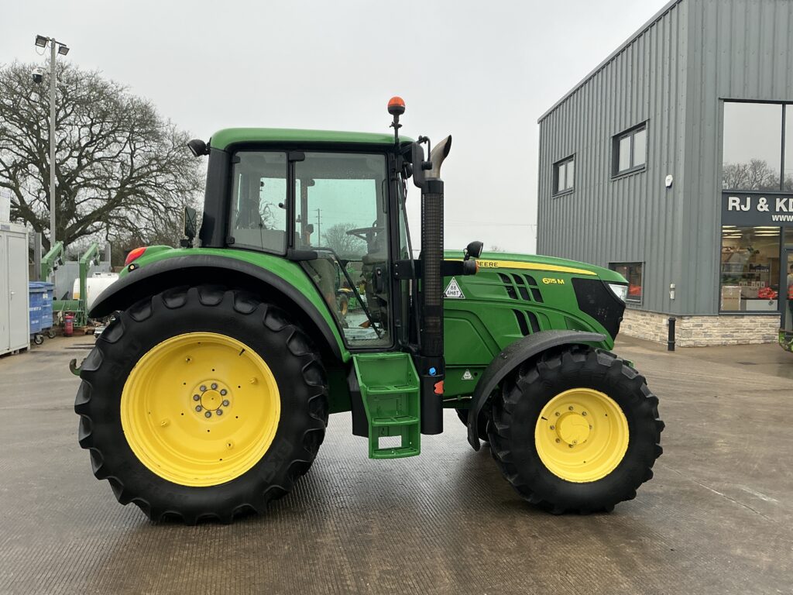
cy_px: 298
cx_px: 396
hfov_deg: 63.4
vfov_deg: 49.7
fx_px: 641
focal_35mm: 28
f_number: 1.8
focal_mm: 3
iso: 25
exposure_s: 1/302
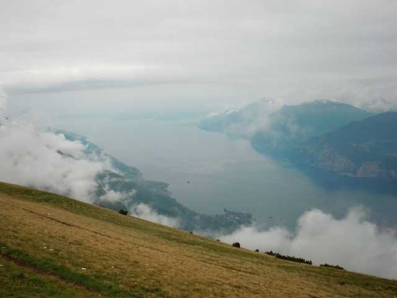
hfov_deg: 49.0
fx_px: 436
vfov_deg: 37.7
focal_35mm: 38
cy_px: 149
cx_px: 198
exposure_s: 1/250
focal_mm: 6.66
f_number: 8.9
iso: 100
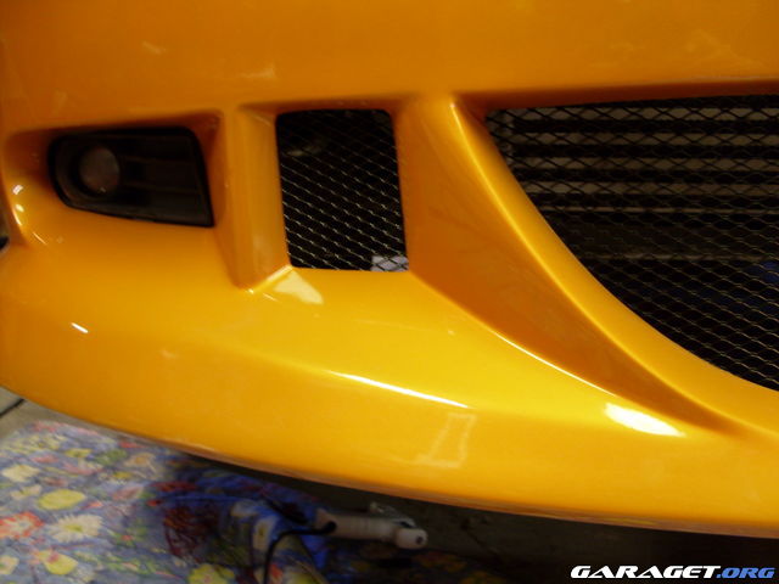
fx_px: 855
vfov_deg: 37.7
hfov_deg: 49.0
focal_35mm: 38
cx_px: 390
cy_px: 292
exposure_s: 1/8
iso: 80
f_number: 2.8
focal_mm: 6.3
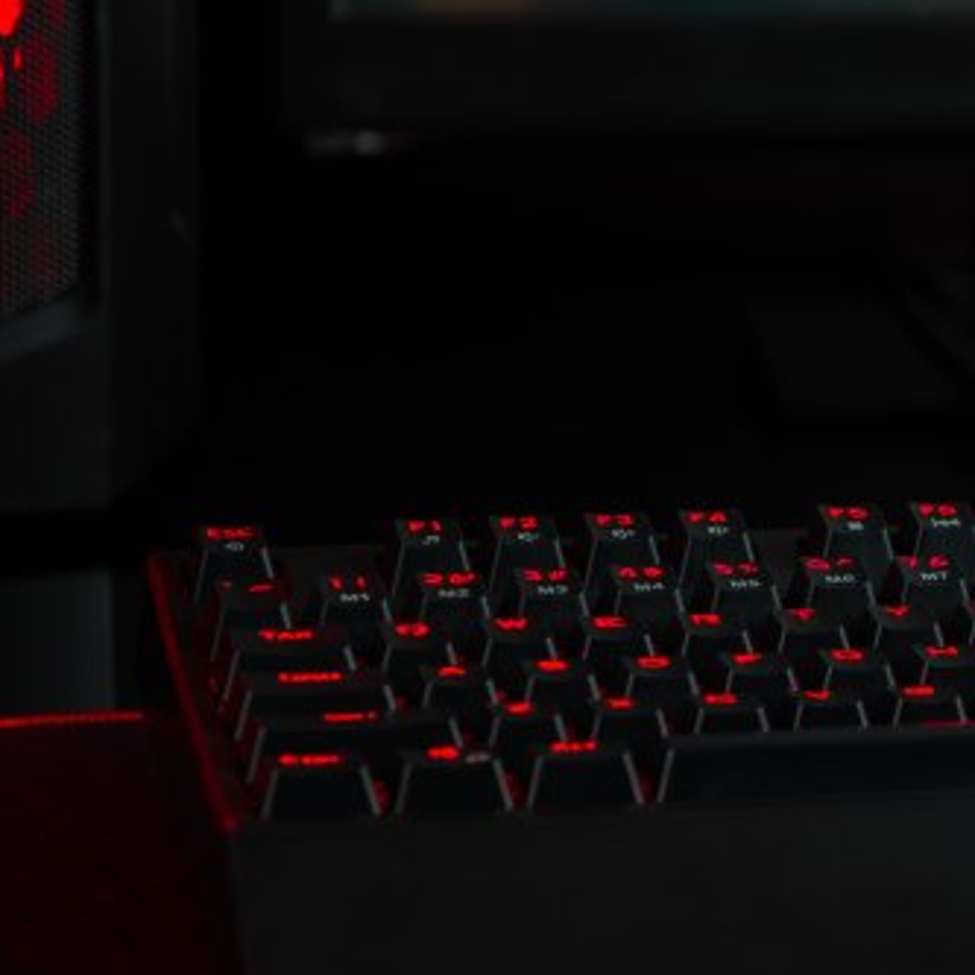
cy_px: 553
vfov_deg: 9.2
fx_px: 6055
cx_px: 1320
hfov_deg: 9.0
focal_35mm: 190
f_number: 4
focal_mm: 70
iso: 100
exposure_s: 2
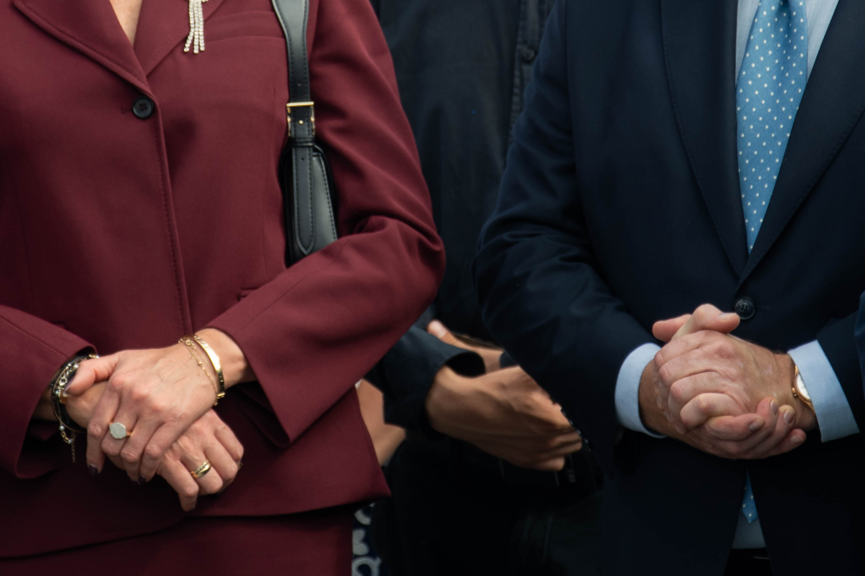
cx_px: 453
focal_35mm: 252
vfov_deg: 5.4
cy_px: 101
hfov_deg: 8.2
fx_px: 6052
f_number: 5.6
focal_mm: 85
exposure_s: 1/160
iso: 64
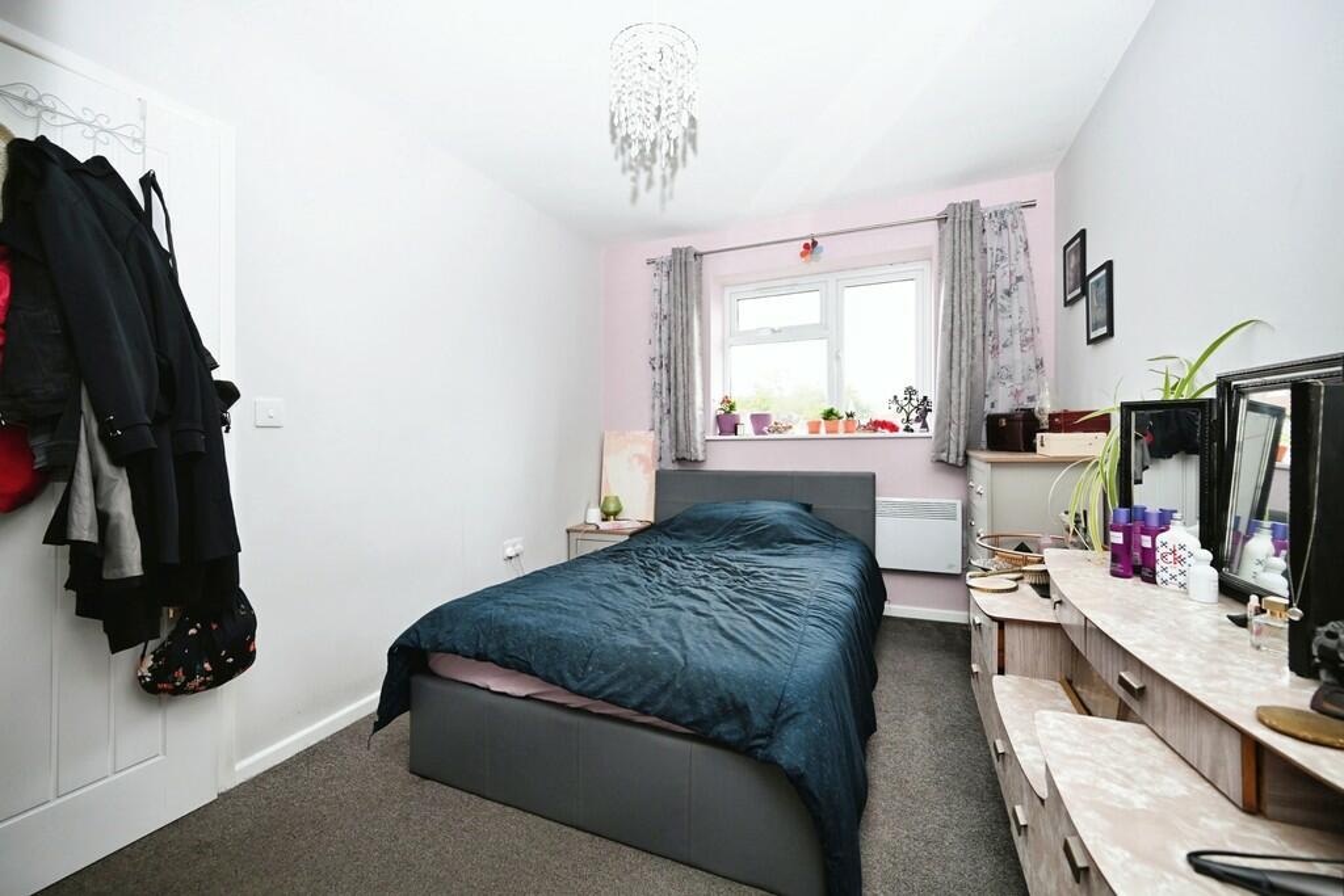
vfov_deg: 81.2
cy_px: 448
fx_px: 523
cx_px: 672
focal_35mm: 14
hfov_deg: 104.2
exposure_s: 1/60
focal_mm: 14
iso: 800
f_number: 4
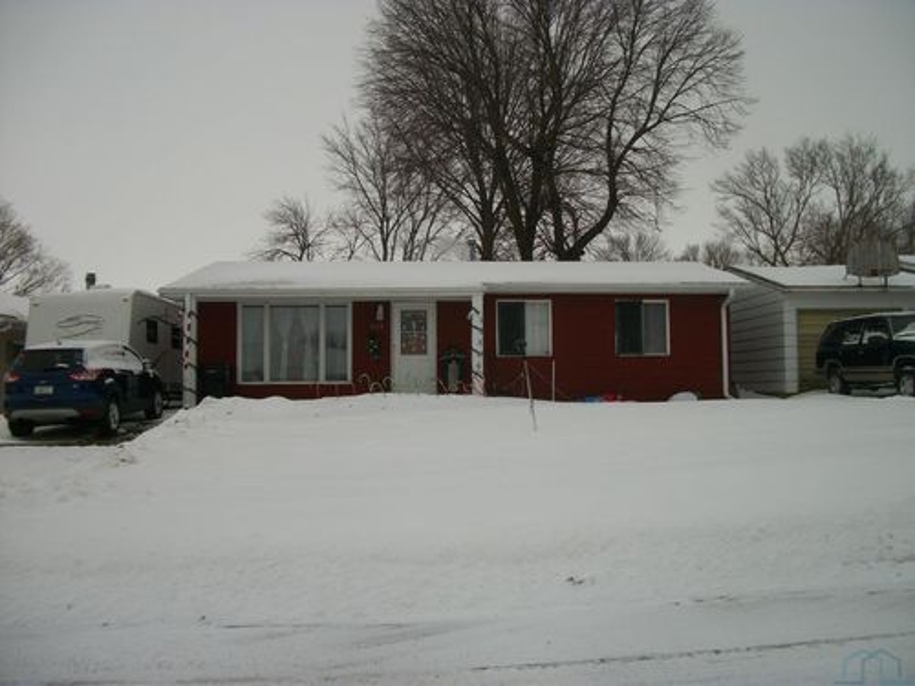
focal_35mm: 32
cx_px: 458
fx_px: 846
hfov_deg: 56.8
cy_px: 343
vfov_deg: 44.2
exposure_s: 1/320
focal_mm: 5.7
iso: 80
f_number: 8.8
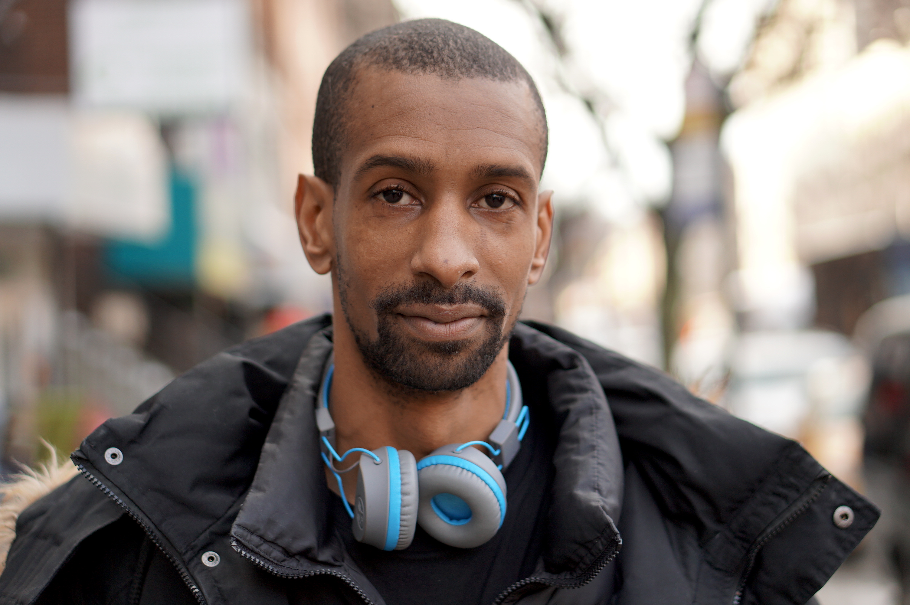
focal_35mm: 75
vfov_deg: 18.1
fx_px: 1894
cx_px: 455
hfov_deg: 27.0
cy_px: 302
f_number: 1.8
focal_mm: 50
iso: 250
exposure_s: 1/640
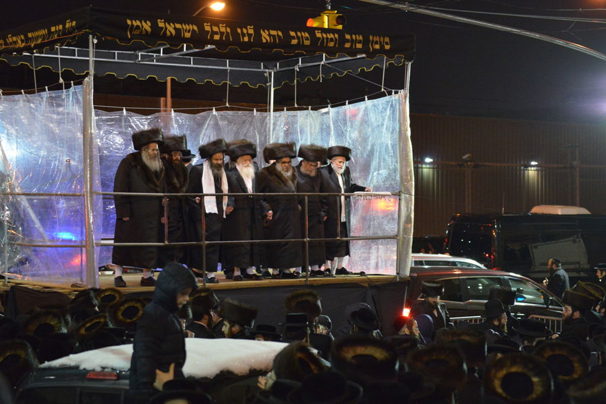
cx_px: 303
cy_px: 202
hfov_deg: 28.8
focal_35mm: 70
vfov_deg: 19.5
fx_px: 1178
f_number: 2.8
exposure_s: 1/125
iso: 4500
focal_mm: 70
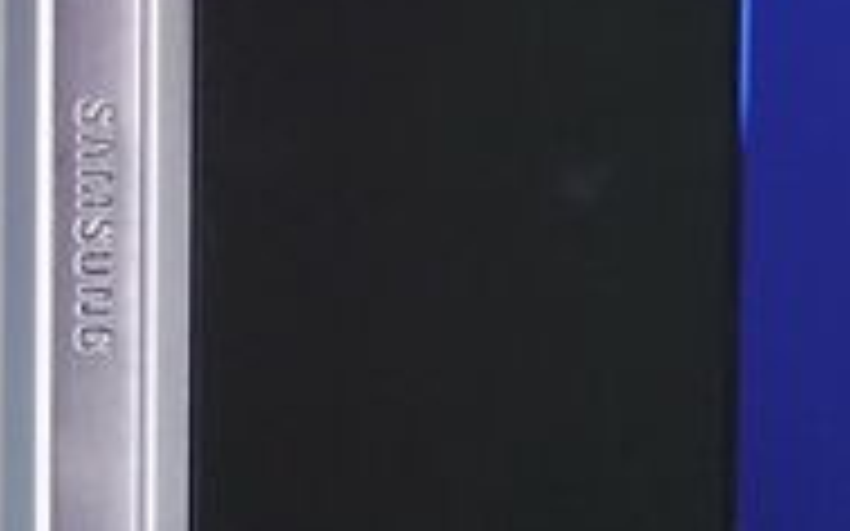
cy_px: 99
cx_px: -144
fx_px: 5280
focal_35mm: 228
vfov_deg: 5.7
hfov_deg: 9.1
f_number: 7.1
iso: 6400
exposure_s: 1/200
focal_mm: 51
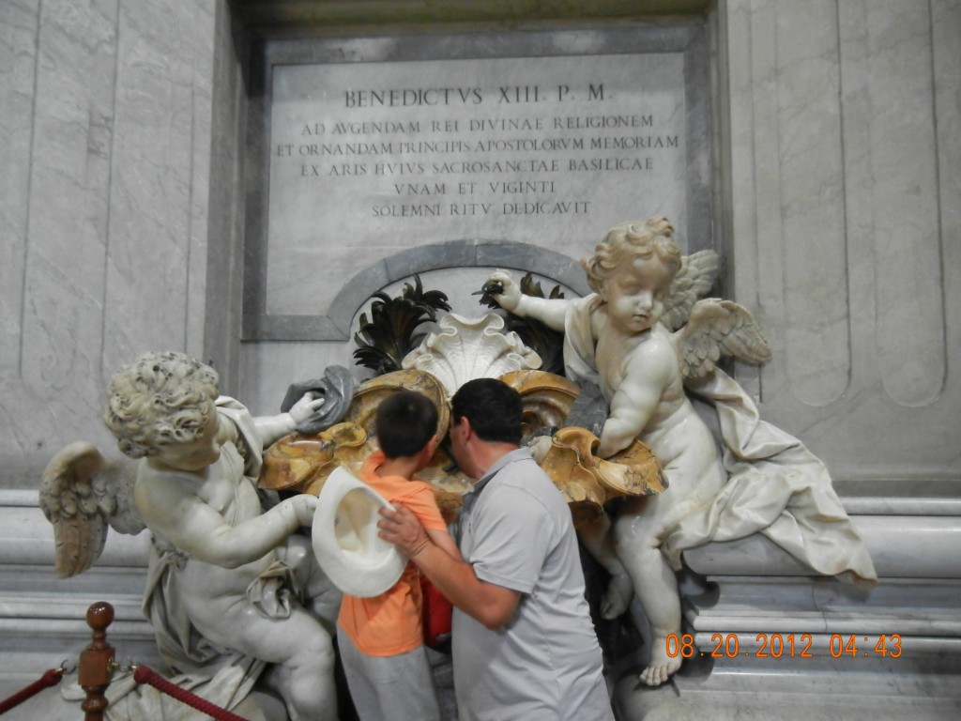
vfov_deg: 46.8
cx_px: 480
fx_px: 833
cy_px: 360
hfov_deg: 60.0
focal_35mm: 30
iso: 200
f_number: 3.5
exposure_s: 1/5.6
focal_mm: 5.4
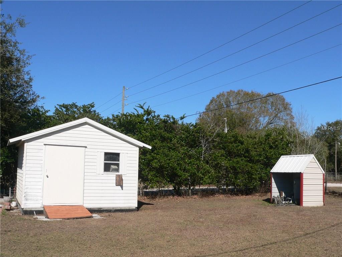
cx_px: 171
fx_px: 356
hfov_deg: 51.4
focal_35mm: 36
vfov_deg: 39.7
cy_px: 128
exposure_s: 1/500
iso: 80
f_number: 5.2
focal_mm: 6
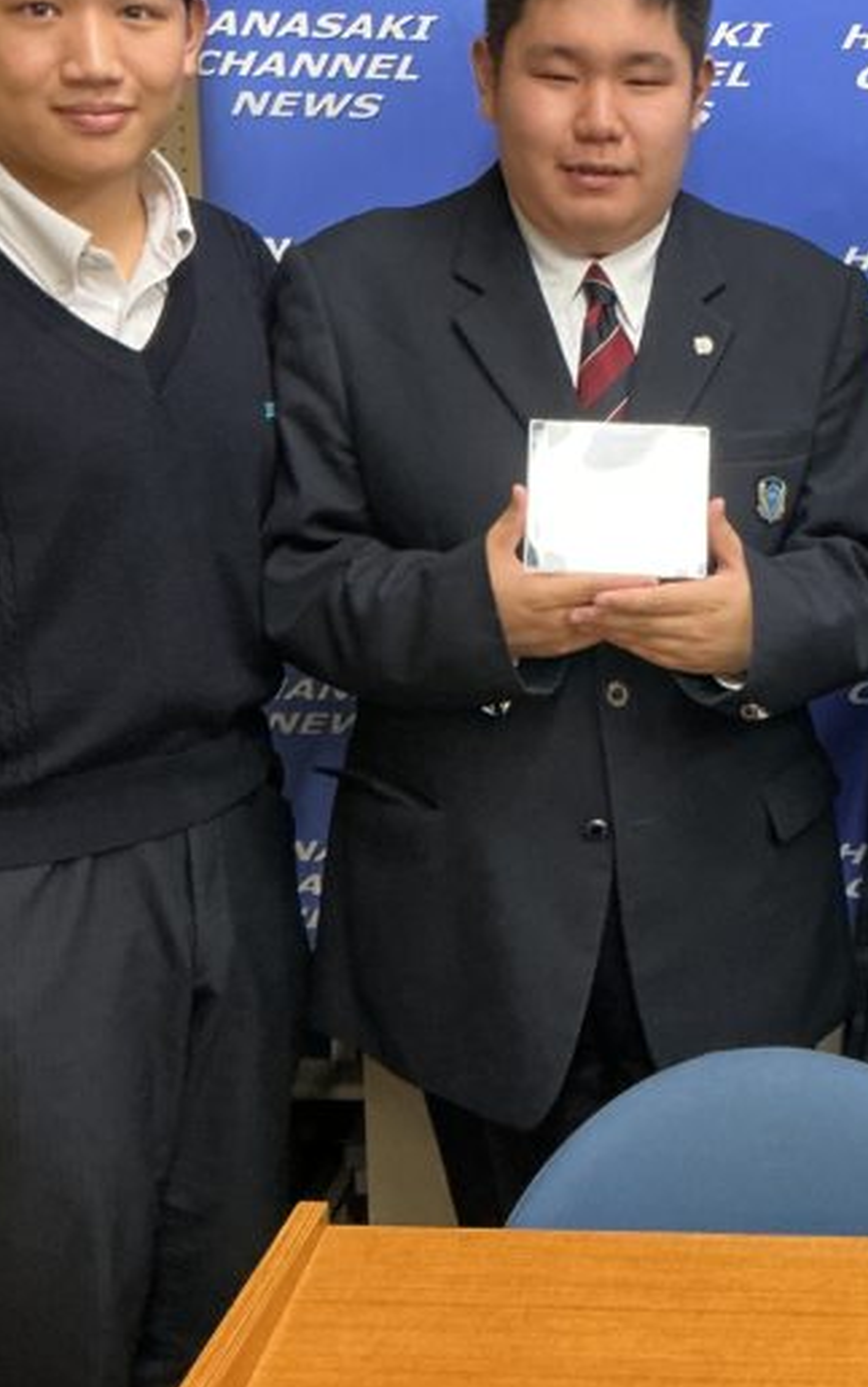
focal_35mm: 61
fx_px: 2306
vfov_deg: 33.4
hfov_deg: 20.7
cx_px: 855
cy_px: 581
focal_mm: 3
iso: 200
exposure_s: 1/33
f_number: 1.8
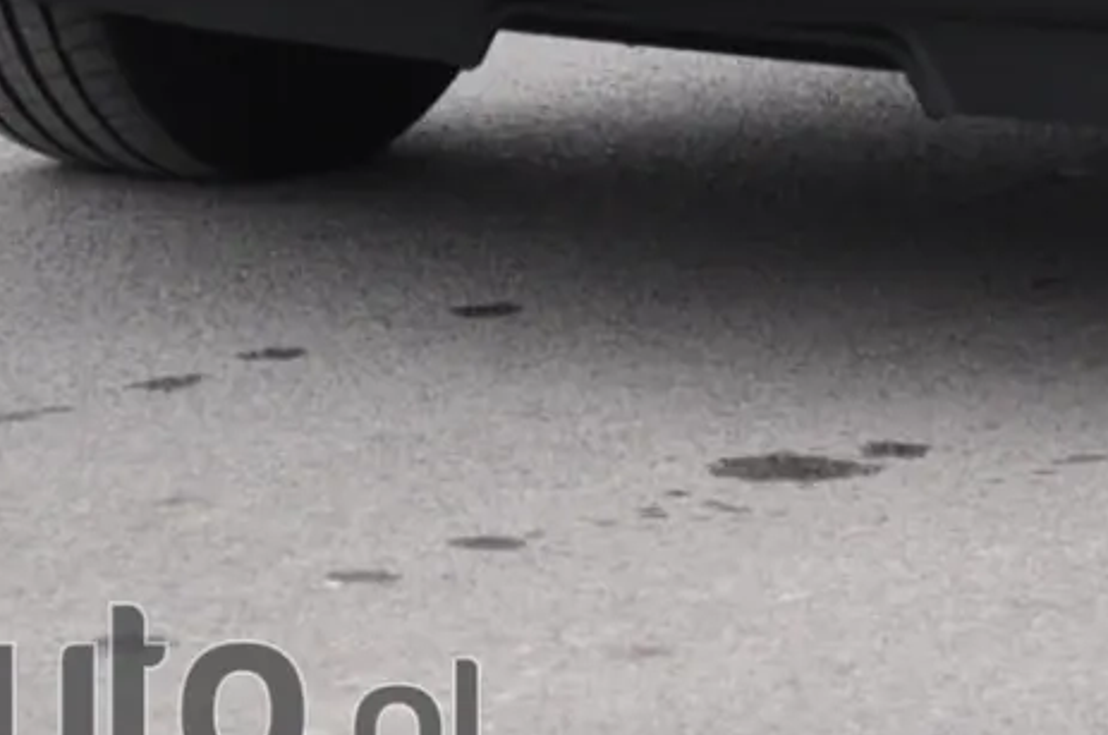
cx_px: 1704
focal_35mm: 431
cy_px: -836
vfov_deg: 3.2
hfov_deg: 4.8
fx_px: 13242
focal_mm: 62
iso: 400
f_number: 5.3
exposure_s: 1/100
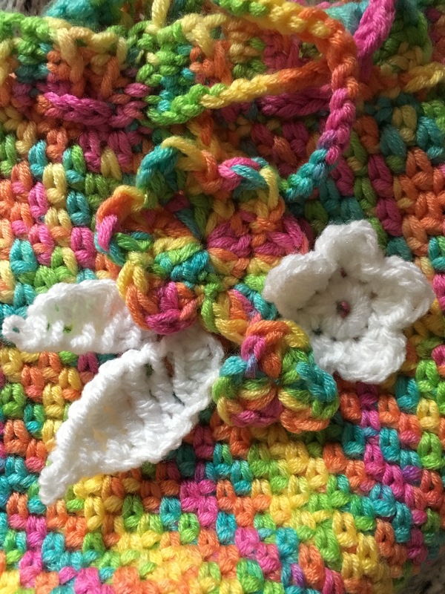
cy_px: 297
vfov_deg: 61.7
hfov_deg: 48.2
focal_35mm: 29
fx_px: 497
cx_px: 222
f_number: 2.2
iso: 200
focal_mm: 4.15
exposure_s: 1/17
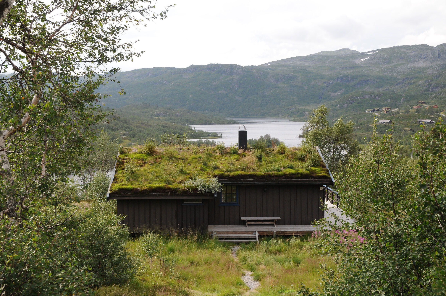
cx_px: 223
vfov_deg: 31.8
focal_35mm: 42
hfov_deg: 46.4
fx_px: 520
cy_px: 148
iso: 400
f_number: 9
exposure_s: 1/320
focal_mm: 28
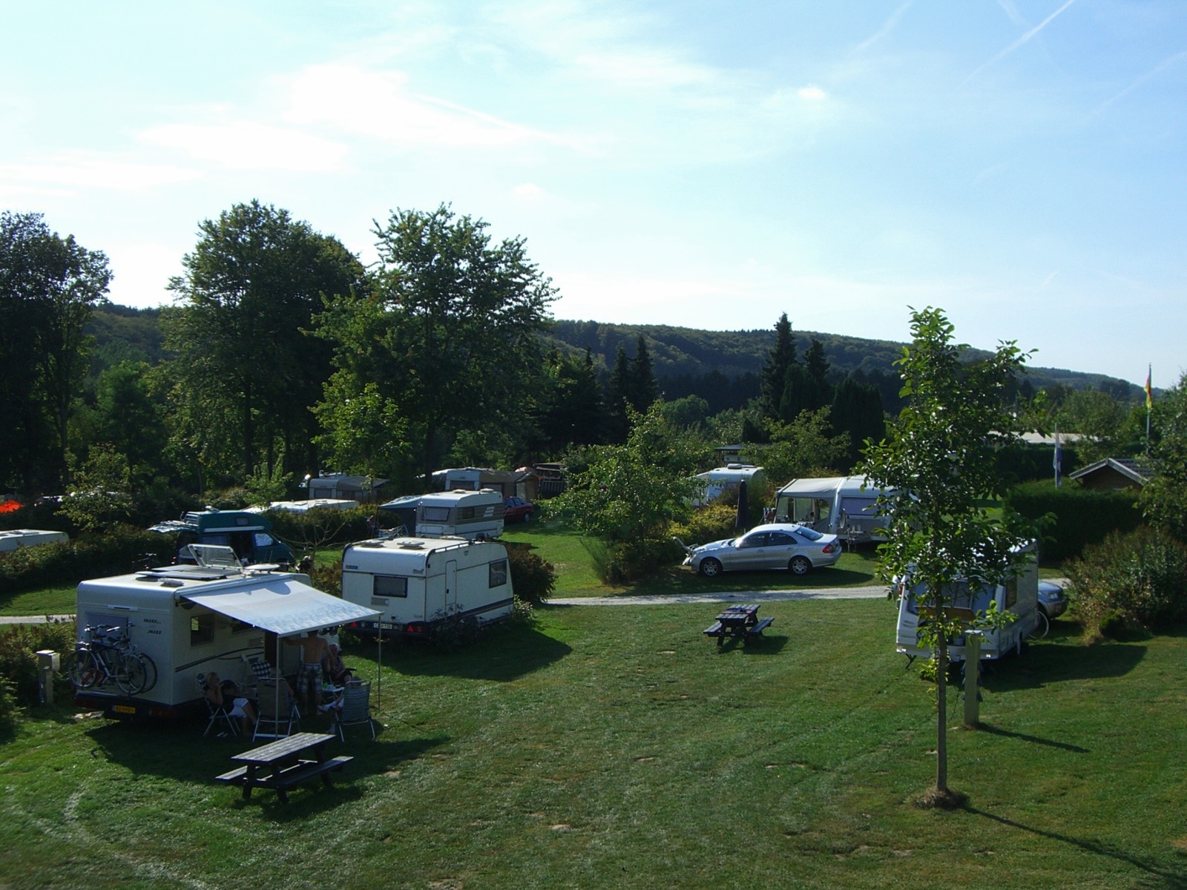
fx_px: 1612
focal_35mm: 47
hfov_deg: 40.4
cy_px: 445
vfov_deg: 30.9
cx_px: 594
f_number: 4.8
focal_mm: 7.6
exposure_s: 1/500
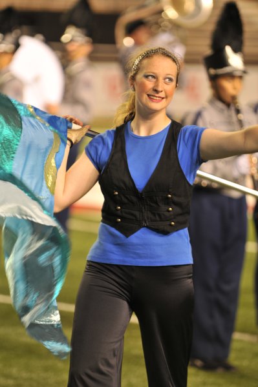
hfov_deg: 5.2
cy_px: 194
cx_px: 129
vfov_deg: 7.9
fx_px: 2827
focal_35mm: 262
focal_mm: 175
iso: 320
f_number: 2.8
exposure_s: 1/60
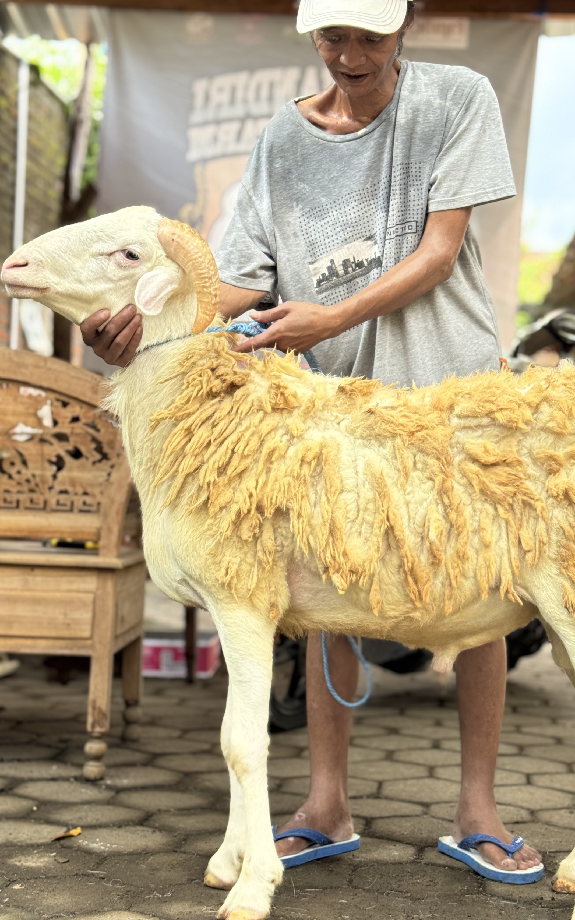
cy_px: 456
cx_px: 351
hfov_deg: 21.6
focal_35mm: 60
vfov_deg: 34.0
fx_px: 1504
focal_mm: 6.76
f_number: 1.78
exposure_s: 1/121
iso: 80
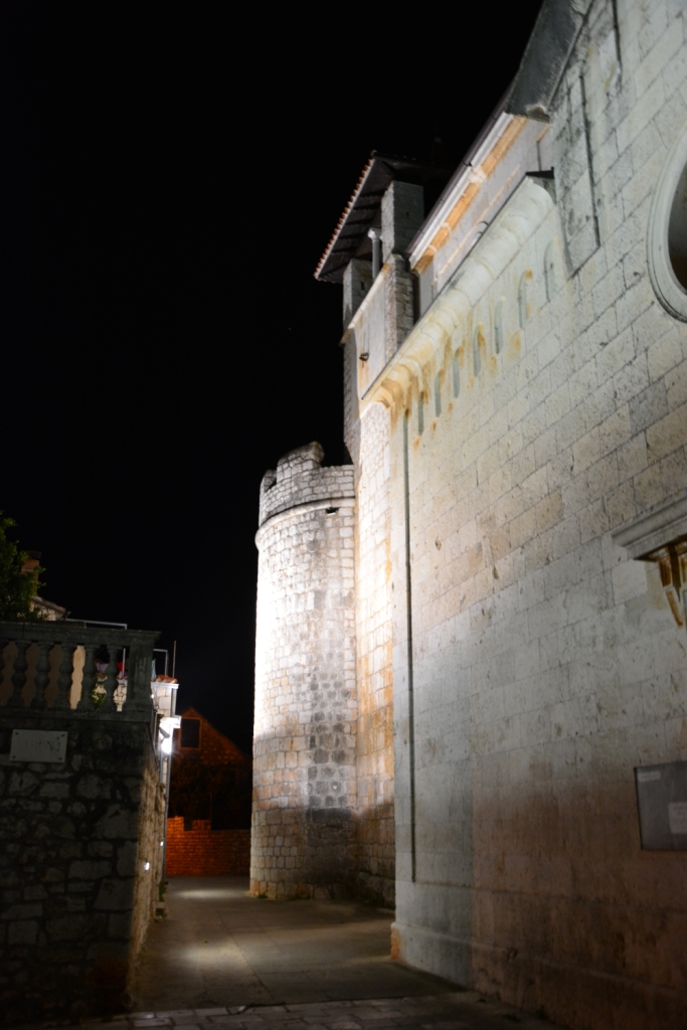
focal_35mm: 33
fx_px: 944
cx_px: 344
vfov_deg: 57.2
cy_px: 515
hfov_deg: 40.0
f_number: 5.6
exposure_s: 1/3
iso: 800
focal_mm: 22
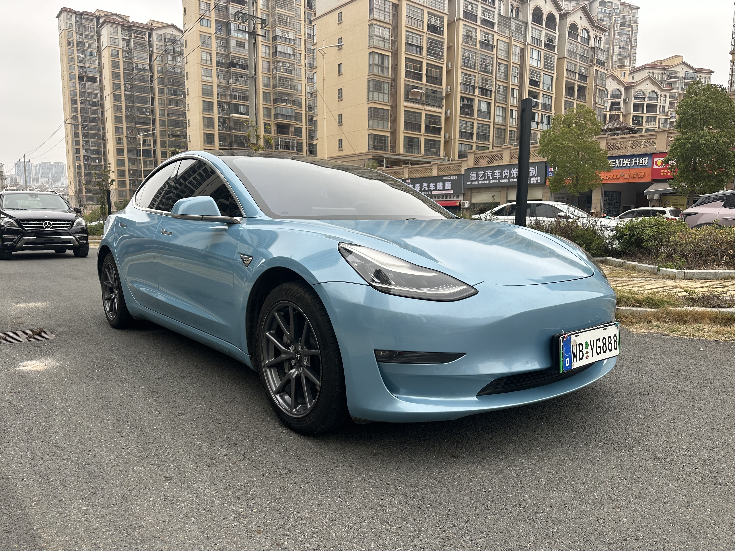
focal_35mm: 24
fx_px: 510
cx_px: 368
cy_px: 276
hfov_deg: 71.6
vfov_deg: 56.8
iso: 80
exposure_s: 1/429
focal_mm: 6.86
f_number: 1.78
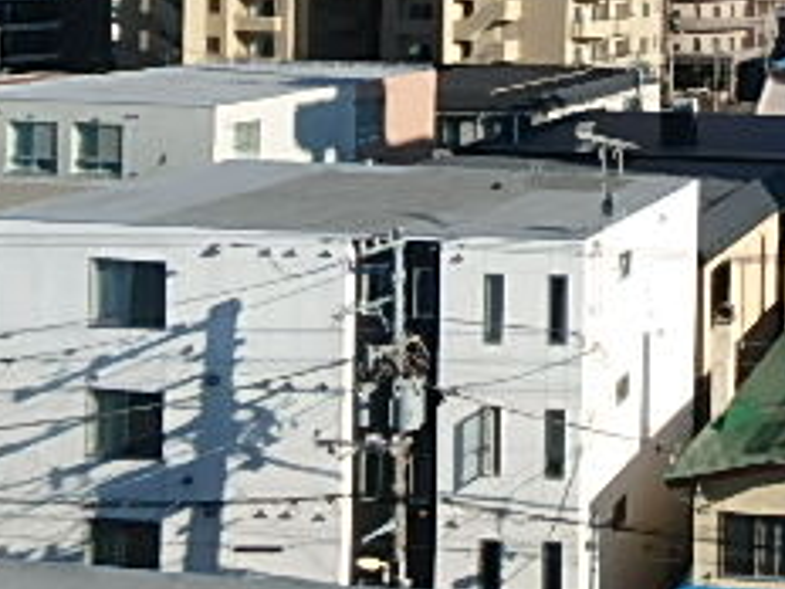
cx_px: 1005
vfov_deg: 23.9
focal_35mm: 58
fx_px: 1315
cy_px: -24
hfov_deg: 27.9
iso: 125
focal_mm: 3.7
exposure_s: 1/500
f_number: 6
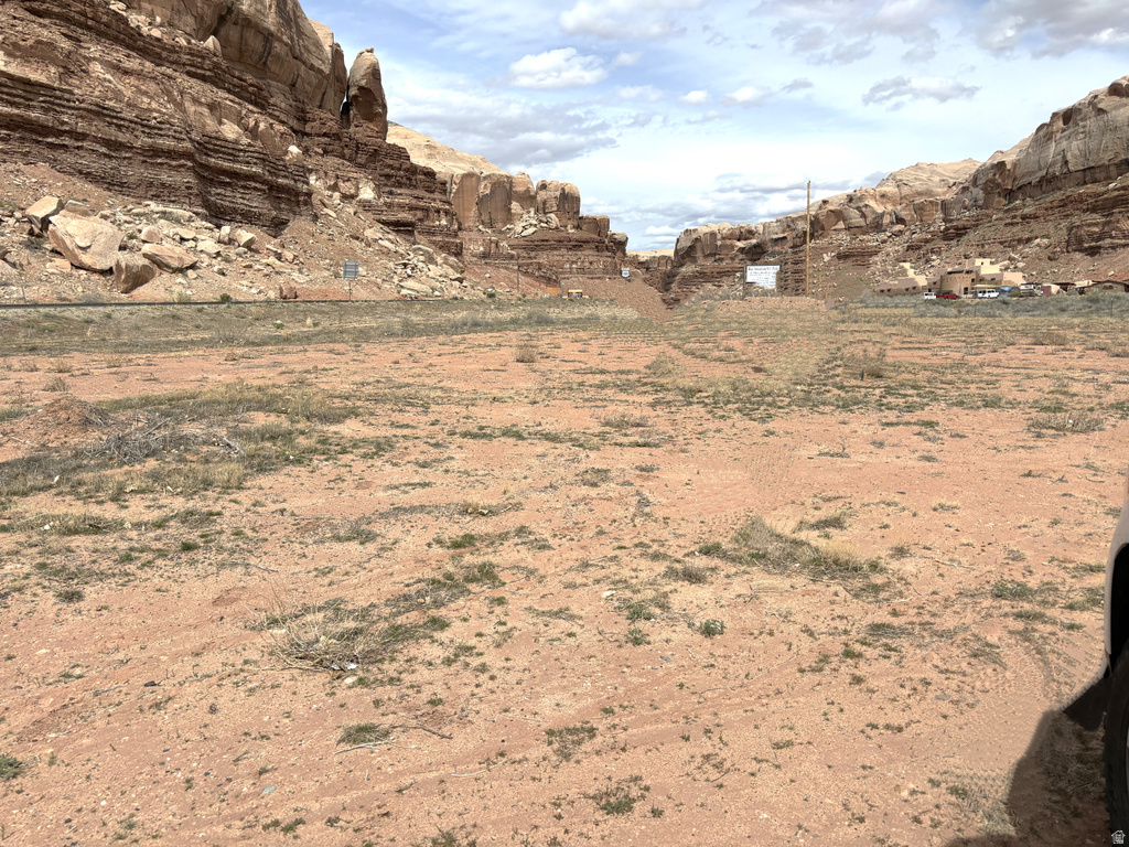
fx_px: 848
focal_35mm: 26
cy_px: 424
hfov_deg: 67.3
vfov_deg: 53.1
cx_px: 564
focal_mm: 5.96
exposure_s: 1/6711
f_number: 1.6
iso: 50
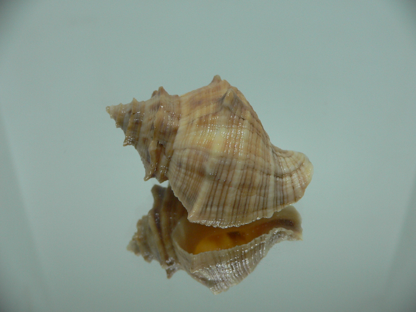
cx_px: 208
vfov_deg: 40.7
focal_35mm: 35
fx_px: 421
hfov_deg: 52.6
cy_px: 156
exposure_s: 1/60
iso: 100
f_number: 2.8
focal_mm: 4.6
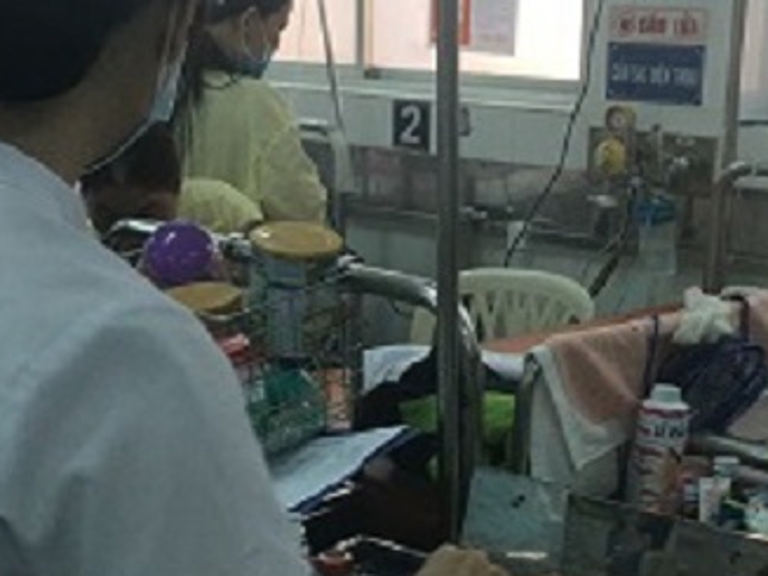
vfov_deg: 20.7
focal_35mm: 71
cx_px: 463
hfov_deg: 27.3
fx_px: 1575
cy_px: 367
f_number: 2.2
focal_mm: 4.15
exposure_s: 1/33
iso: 40
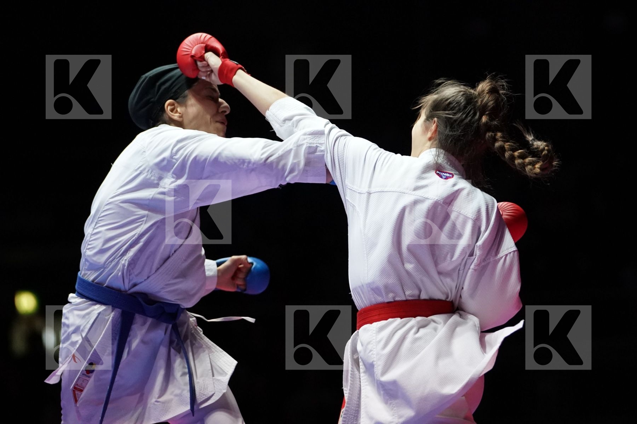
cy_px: 212
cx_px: 318
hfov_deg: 10.1
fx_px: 3609
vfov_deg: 6.7
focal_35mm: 204
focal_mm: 136
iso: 5000
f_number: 2.8
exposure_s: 1/1000
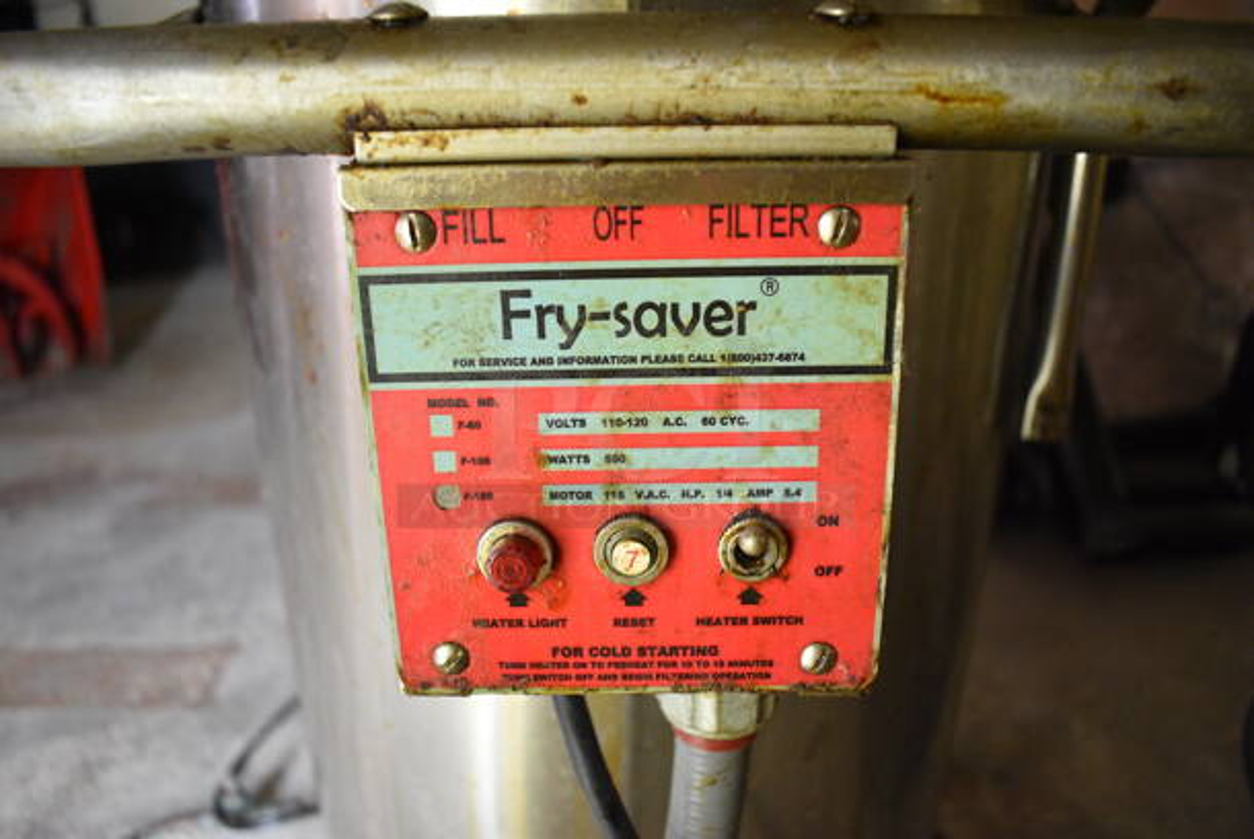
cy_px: 420
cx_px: 627
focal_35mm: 27
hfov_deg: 67.3
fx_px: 941
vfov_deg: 48.0
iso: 2000
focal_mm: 18
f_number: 4
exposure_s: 1/60
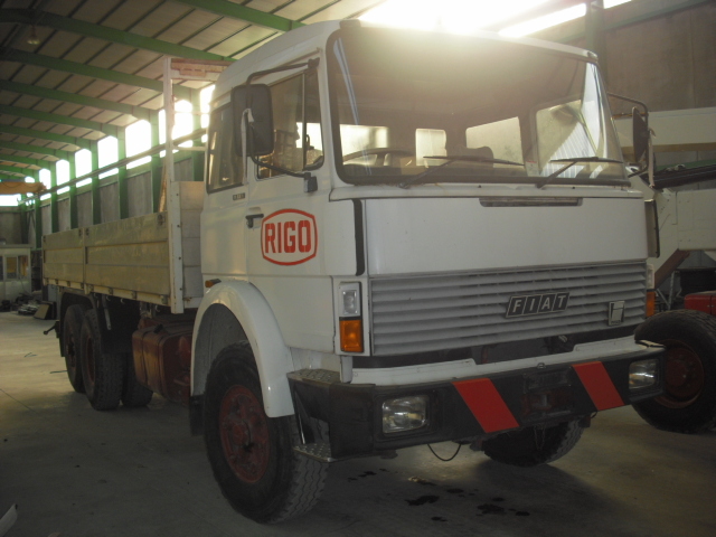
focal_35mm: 38
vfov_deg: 37.7
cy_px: 268
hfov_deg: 49.0
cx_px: 358
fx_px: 786
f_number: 2.8
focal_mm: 6.2
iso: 100
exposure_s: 1/125
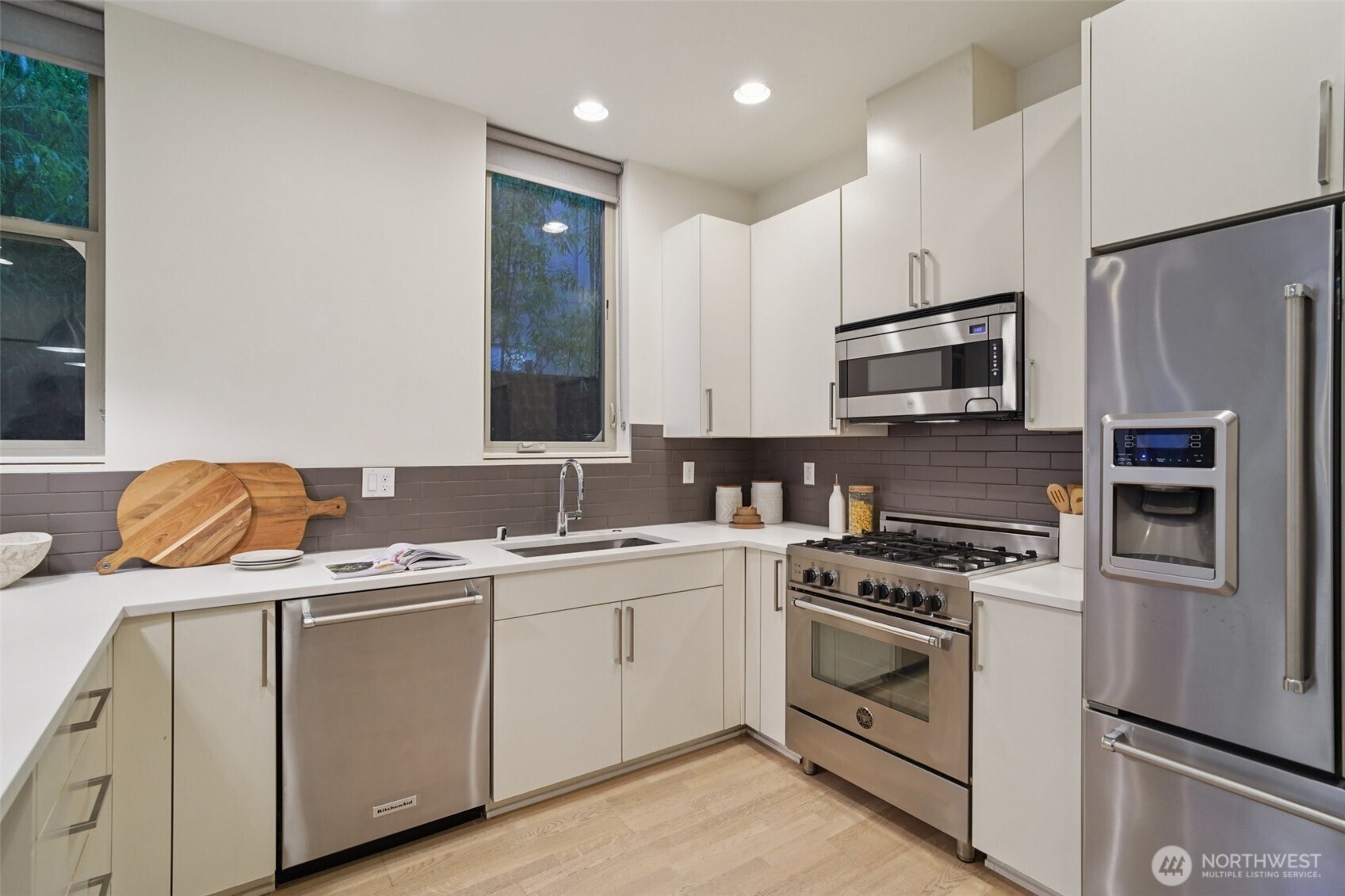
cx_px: 672
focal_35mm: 16
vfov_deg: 73.7
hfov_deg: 96.7
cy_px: 448
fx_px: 598
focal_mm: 16
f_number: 8
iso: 1600
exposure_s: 1/25
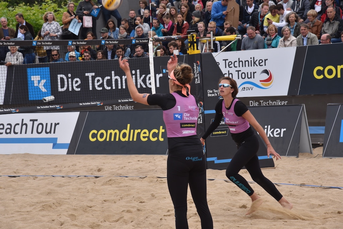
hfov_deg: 17.1
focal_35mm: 120
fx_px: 1144
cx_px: 172
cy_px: 114
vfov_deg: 11.4
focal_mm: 120
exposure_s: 1/320
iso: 200
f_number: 9
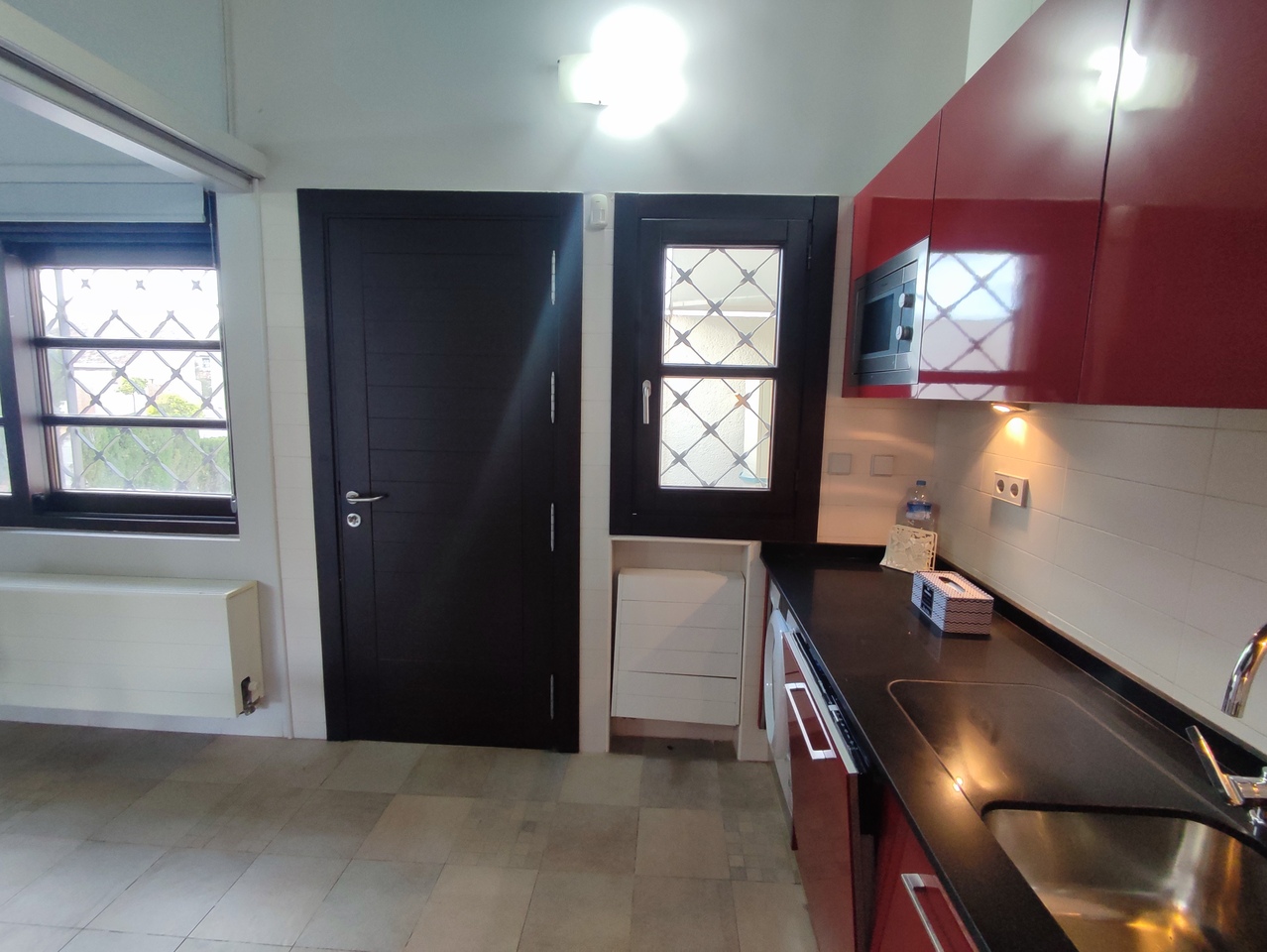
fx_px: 586
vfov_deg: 78.2
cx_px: 634
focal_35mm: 16
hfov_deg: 94.5
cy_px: 476
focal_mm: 1.65
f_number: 2.2
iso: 116
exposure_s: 1/60
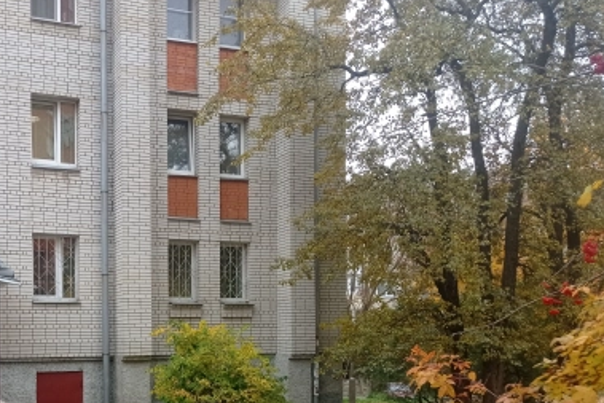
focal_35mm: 48
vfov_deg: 27.5
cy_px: 323
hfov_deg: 39.9
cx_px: 143
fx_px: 806
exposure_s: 1/236
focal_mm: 4.74
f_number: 1.79
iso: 100
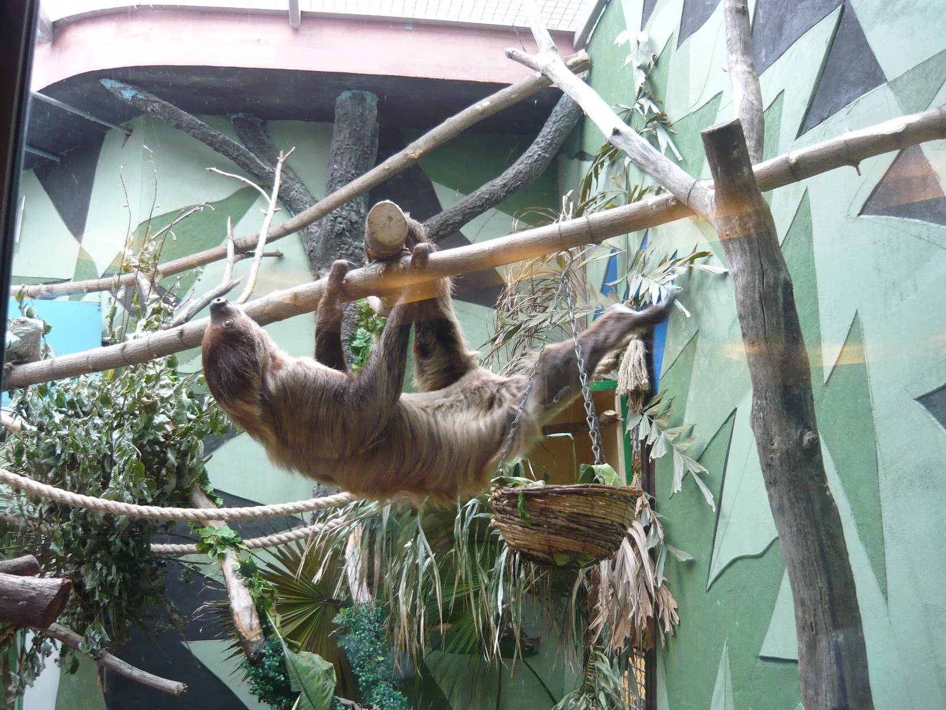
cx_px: 473
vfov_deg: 42.9
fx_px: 902
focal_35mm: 33
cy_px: 355
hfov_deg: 55.4
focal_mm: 5.5
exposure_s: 1/30
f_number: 2.8
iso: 200
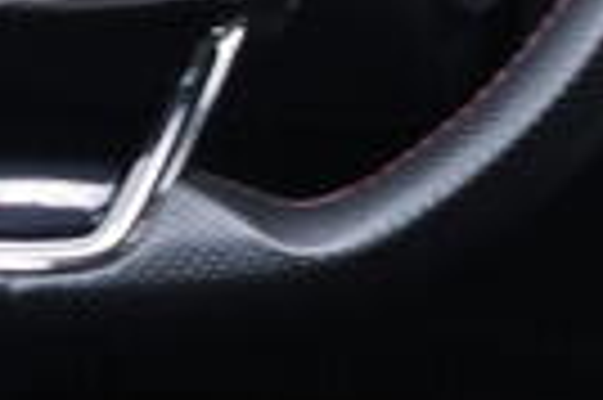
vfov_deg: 5.0
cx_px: 1328
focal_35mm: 275
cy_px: -52
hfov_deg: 7.1
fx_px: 4601
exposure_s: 1/40
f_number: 2.8
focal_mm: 24
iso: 320
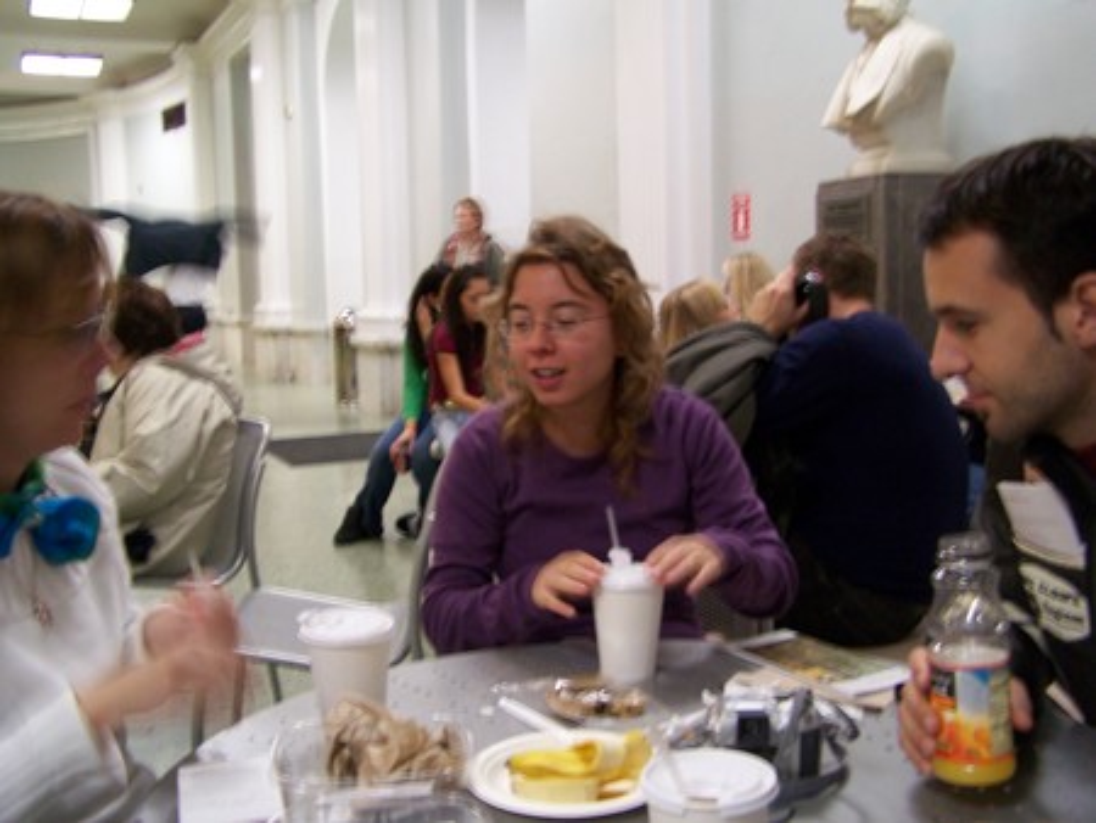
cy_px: 412
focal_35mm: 38
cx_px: 548
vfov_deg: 37.8
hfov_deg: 49.0
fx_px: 1204
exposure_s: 1/8
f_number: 2.8
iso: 140
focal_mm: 6.3
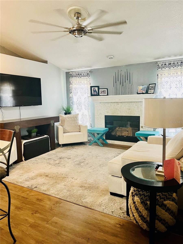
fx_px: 183
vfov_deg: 67.3
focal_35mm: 26
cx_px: 92
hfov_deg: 53.1
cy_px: 122
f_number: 1.5
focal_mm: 5.7
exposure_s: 1/60
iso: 250
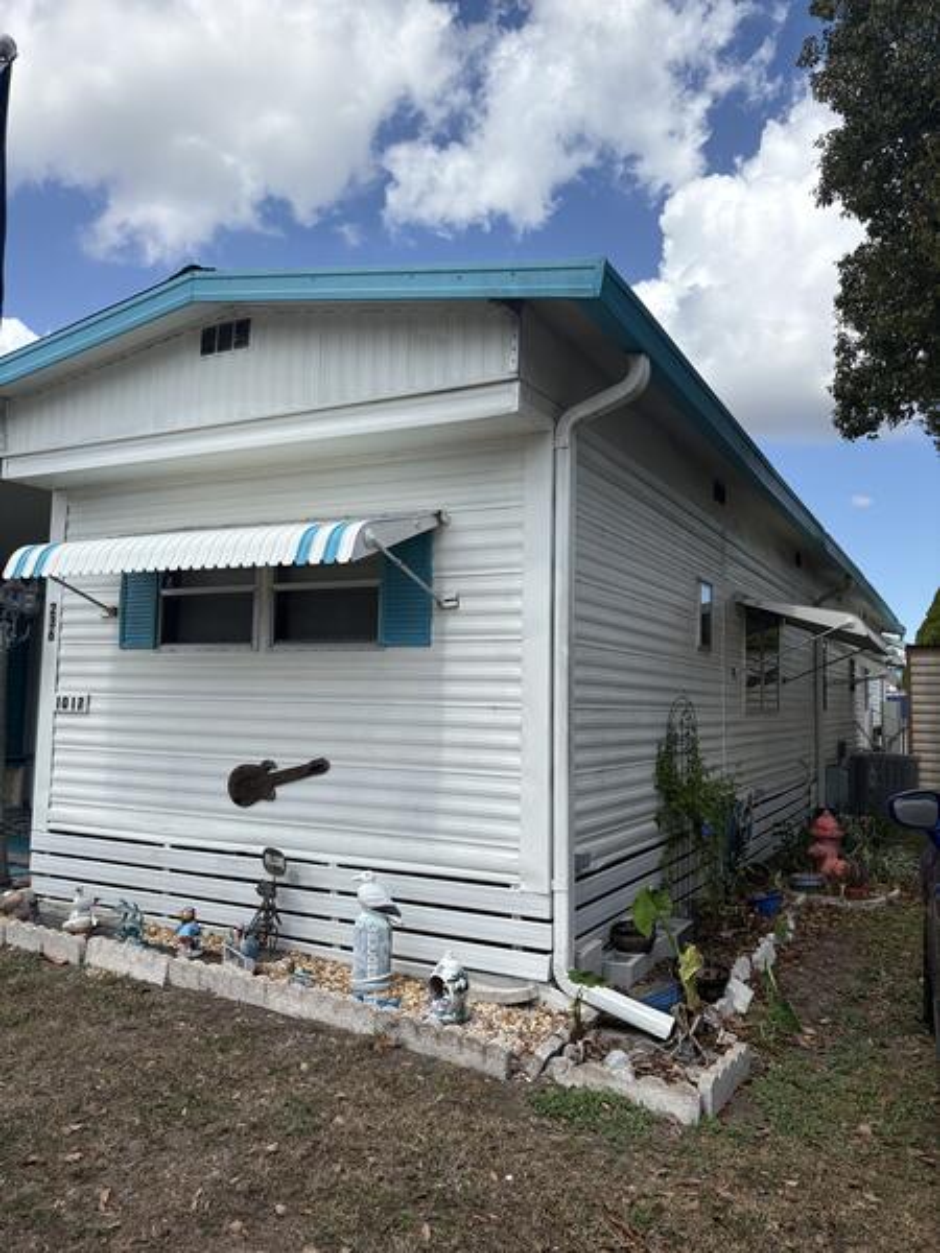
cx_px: 470
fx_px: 941
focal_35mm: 26
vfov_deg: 67.3
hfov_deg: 53.1
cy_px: 626
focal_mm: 5.96
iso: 64
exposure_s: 1/3831
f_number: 1.6
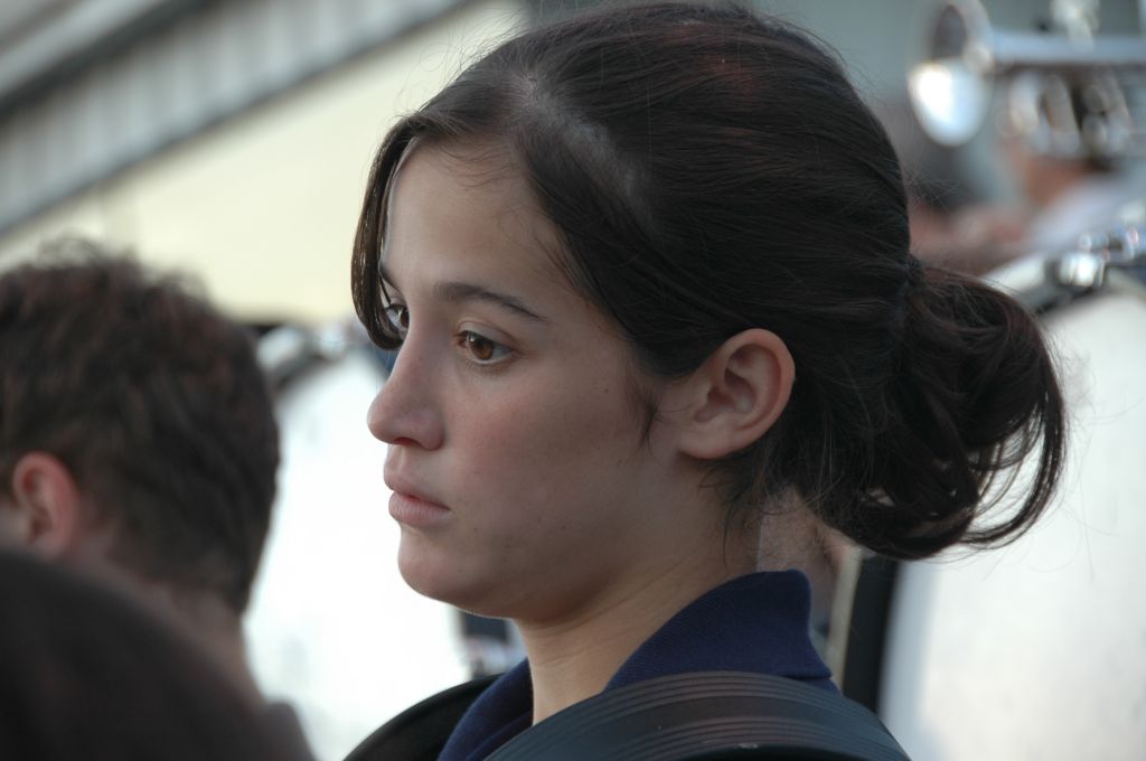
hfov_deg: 10.6
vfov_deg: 7.0
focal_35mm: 195
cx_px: 573
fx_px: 6200
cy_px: 380
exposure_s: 1/80
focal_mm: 130
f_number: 5.6
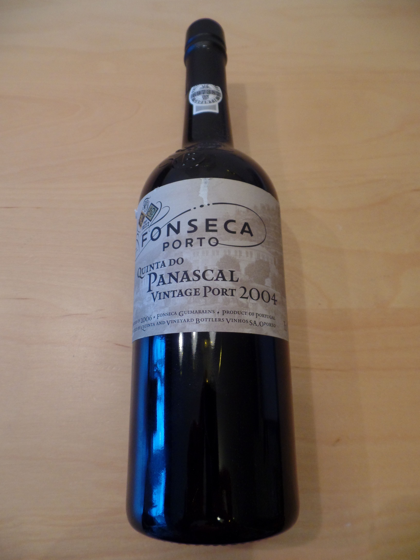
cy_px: 280
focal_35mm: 23
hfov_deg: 58.9
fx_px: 372
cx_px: 210
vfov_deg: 73.9
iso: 240
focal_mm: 4.1
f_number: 2.8
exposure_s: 1/30
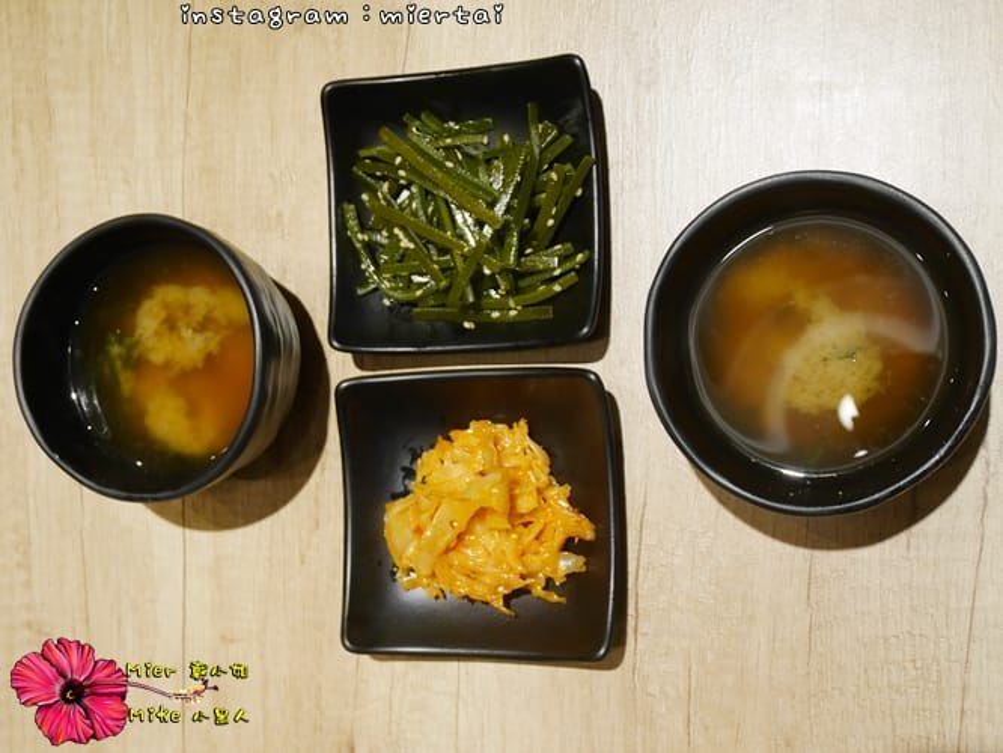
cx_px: 502
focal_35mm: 44
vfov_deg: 32.9
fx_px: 1275
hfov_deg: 42.9
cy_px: 376
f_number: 4.8
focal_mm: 22
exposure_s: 1/60
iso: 640
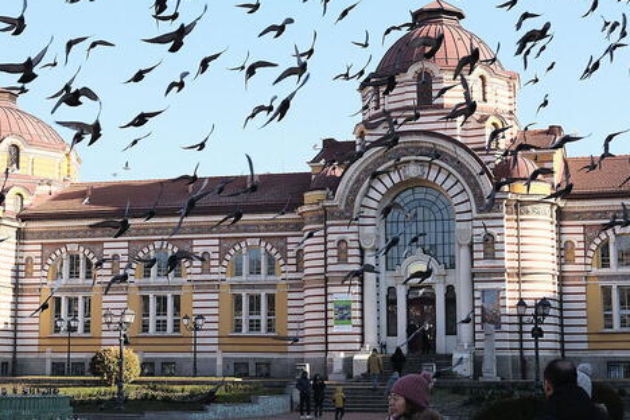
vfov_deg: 20.0
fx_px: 1190
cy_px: 174
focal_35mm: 68
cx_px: 292
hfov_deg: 29.6
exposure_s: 1/500
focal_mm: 35
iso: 500
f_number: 6.4
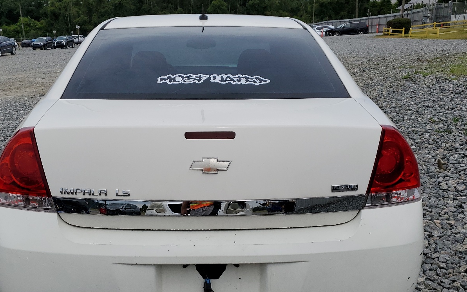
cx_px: 205
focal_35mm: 37
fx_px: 471
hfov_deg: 52.6
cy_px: 185
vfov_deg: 34.2
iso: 50
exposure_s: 1/10000
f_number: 1.5
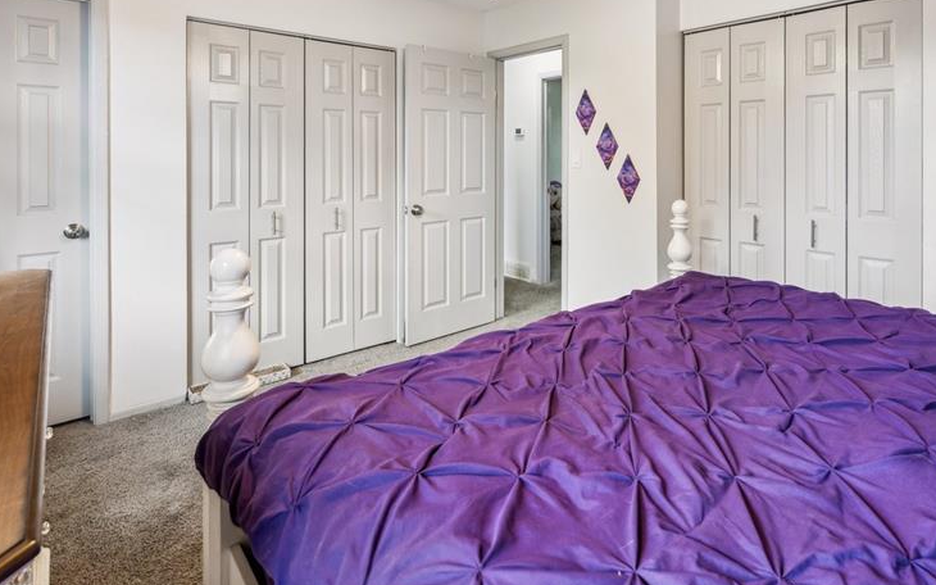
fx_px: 510
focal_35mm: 20
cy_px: 154
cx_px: 560
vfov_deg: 57.0
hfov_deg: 84.1
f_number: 9
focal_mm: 14
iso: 100
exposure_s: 1/1.67
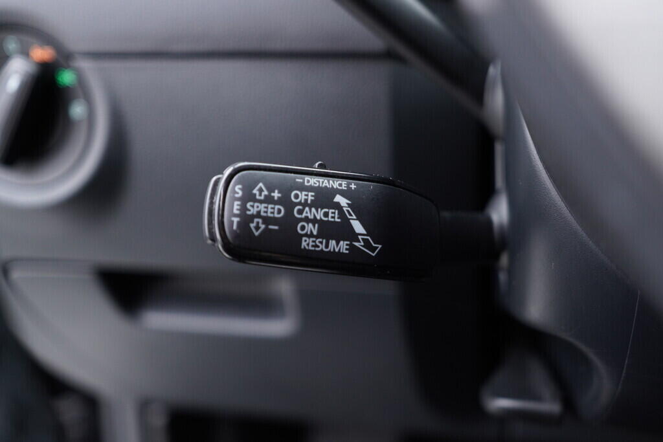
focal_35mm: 36
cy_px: 221
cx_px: 332
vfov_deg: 36.9
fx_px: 663
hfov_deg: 53.1
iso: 500
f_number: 2.8
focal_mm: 24
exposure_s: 1/40
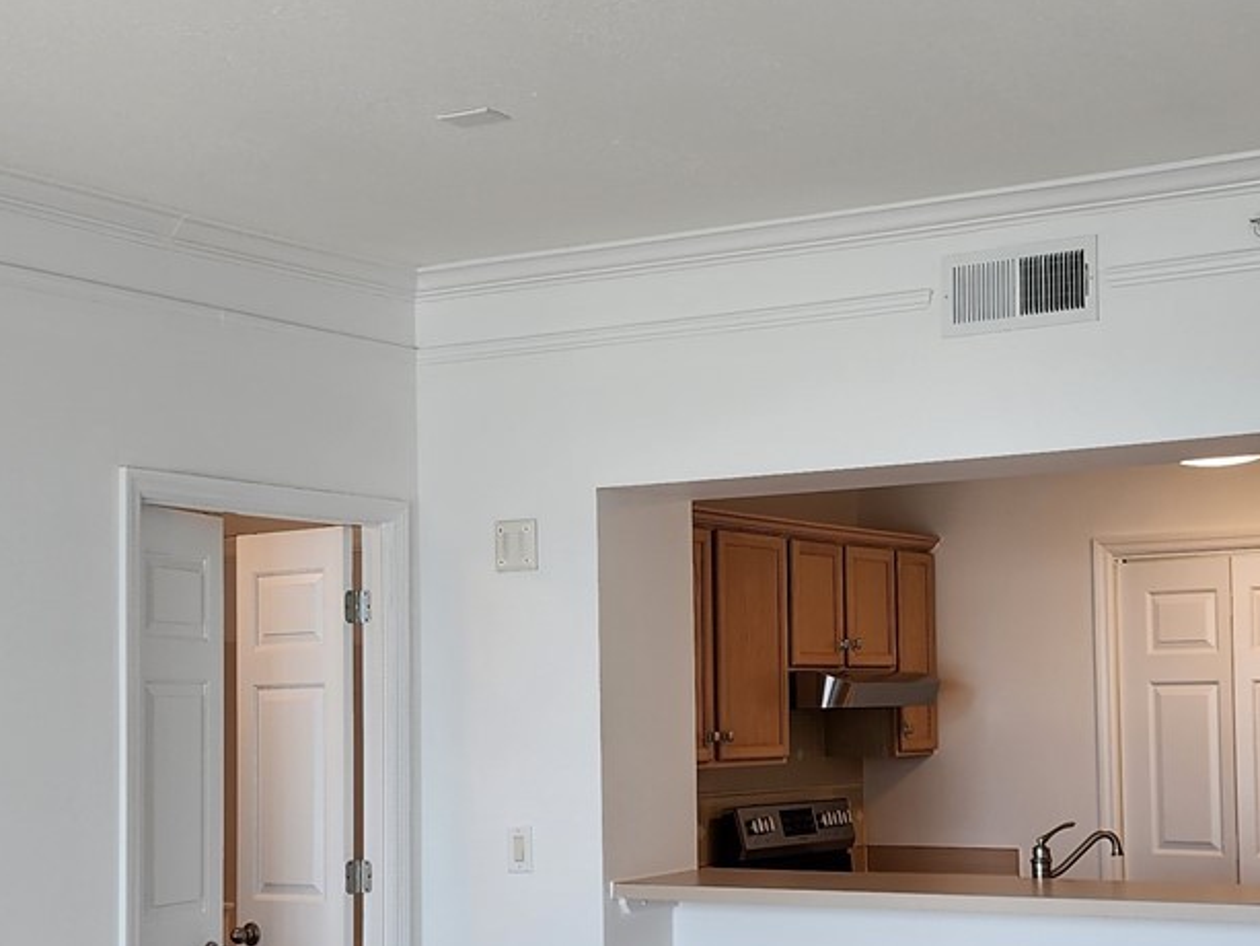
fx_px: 2184
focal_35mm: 60
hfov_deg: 32.1
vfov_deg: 24.3
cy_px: 629
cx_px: 767
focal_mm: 6.4
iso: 40
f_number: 1.8
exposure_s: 1/120
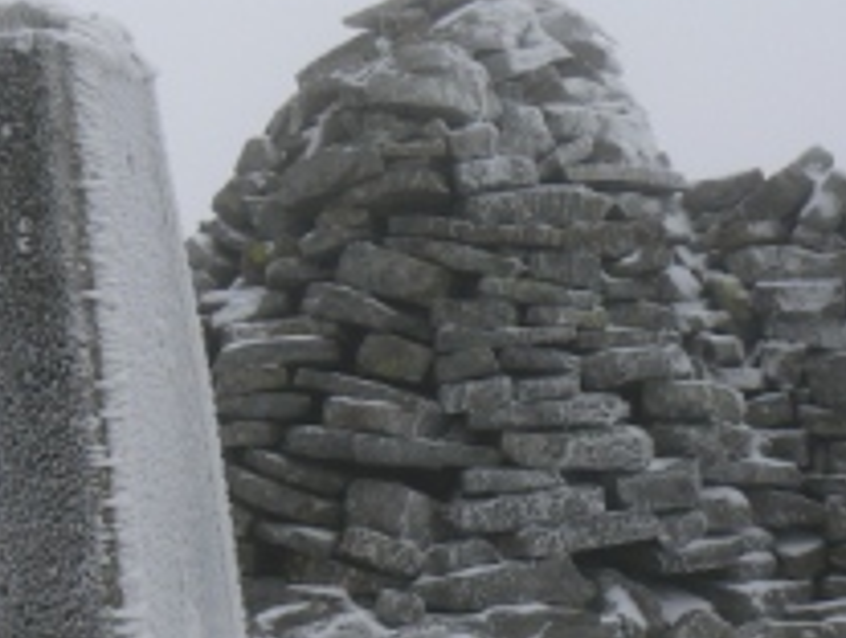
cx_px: 241
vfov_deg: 19.7
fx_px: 1836
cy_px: 335
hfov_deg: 25.7
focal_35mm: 75
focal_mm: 6
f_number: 5.6
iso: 80
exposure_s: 1/250
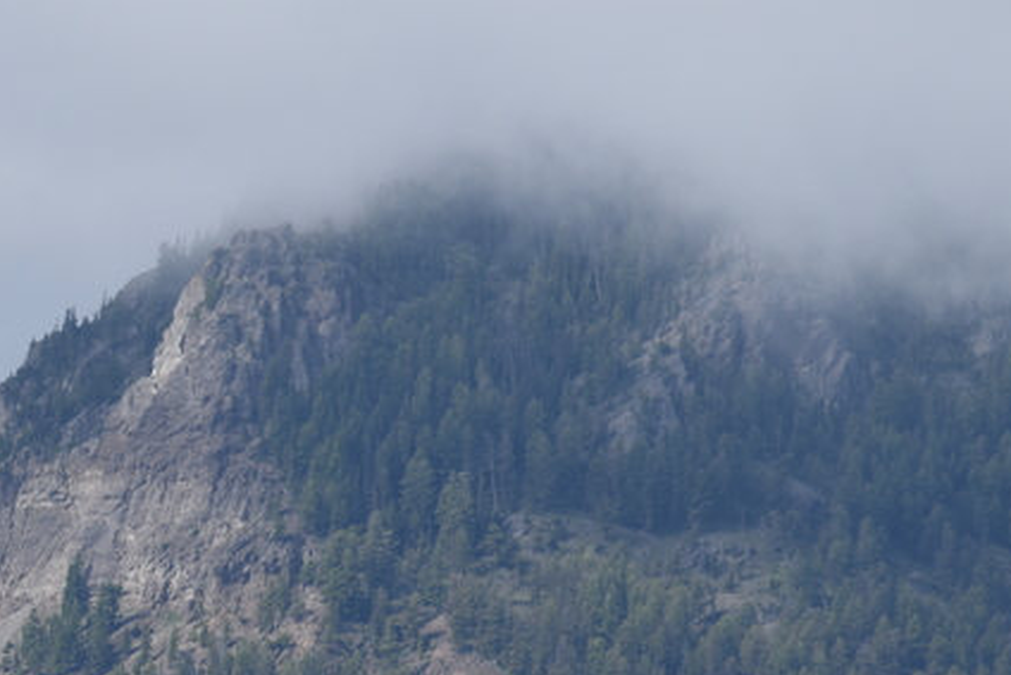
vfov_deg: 2.2
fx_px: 17810
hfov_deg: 3.2
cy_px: 384
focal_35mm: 634
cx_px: 36
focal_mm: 210
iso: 100
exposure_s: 1/500
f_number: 7.1
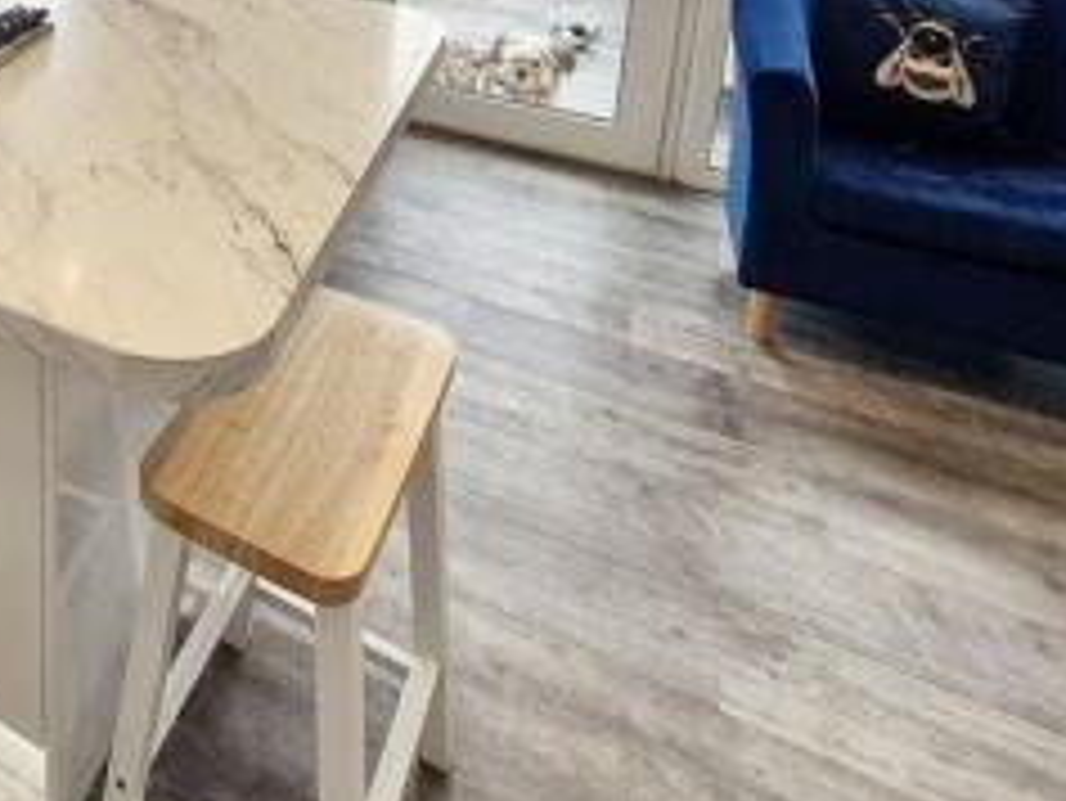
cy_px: -101
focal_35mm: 32
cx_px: 16
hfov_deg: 47.7
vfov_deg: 36.6
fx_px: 986
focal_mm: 1.7
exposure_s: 1/100
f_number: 2.2
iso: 50
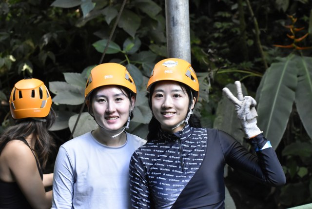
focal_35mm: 75
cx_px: 156
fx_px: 651
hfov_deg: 27.0
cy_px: 104
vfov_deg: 18.2
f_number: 5.6
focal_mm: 50
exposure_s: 1/250
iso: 2500
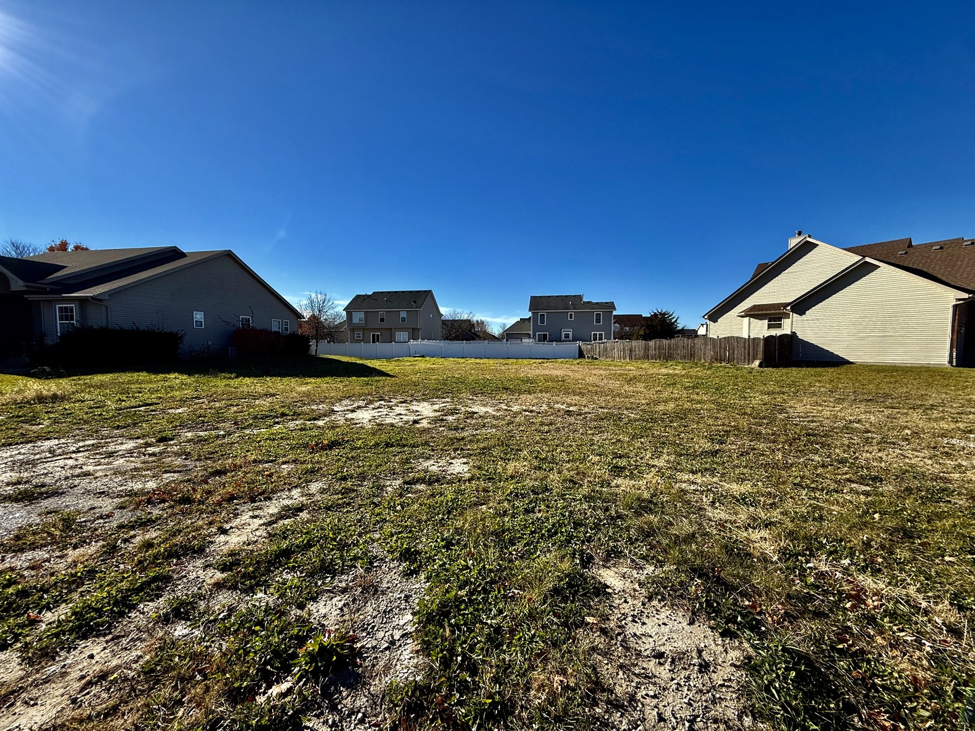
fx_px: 394
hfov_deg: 102.1
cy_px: 366
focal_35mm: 14
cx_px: 488
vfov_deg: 85.7
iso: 50
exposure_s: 1/1961
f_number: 2.2
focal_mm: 2.22
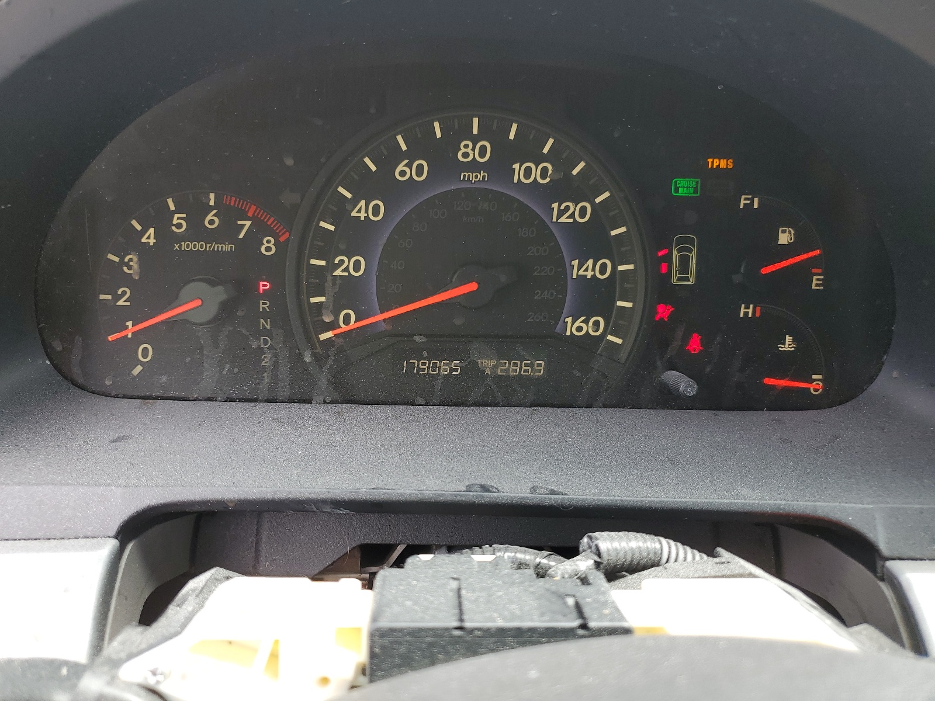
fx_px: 702
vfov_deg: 53.1
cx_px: 468
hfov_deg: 67.3
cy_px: 350
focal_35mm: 26
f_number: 1.5
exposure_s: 1/169
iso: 50
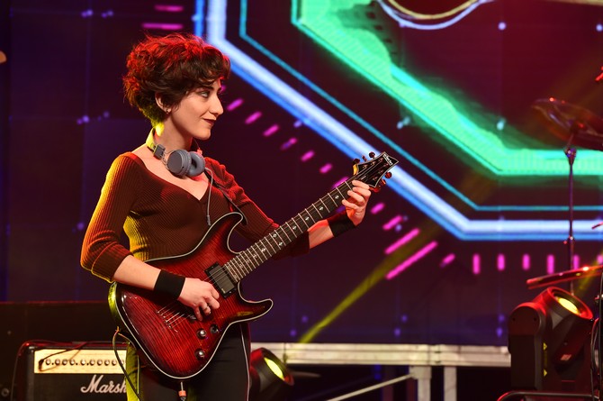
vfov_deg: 9.8
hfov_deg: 14.7
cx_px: 302
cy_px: 200
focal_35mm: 140
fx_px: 2342
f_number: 7.1
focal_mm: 140
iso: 1250
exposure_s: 1/160
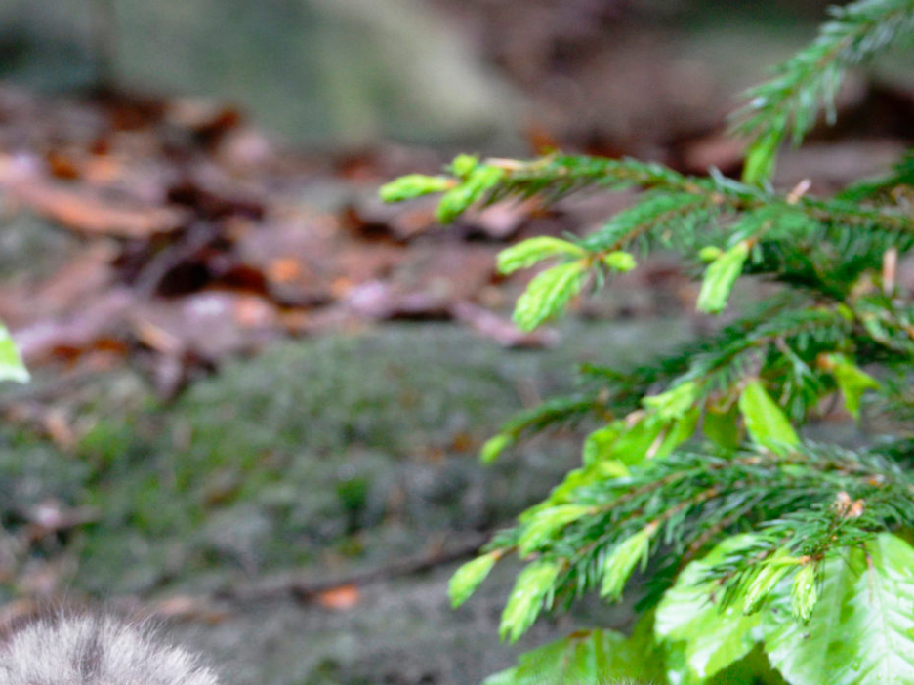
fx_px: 34721
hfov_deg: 1.5
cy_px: 798
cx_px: 549
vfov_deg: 1.1
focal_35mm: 1315
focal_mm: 500
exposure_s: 1/100
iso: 1600
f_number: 8
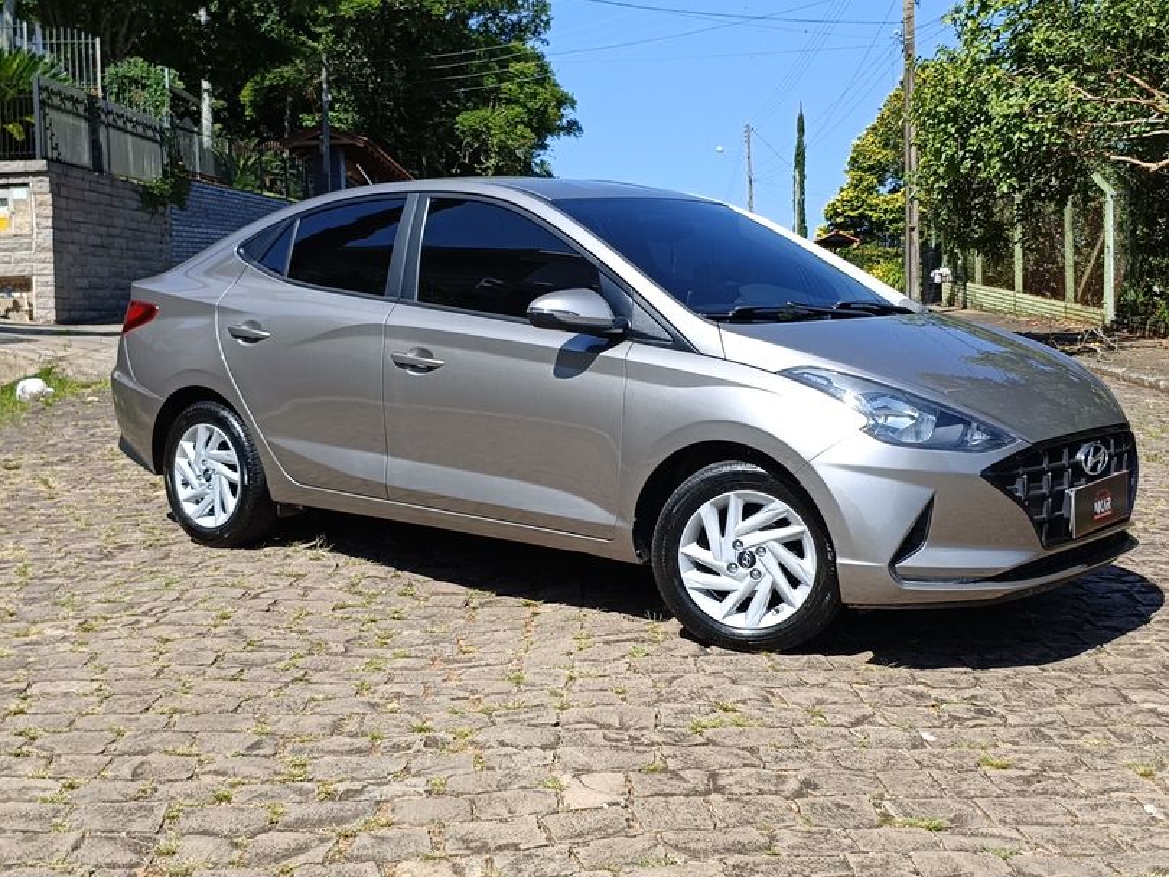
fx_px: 878
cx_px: 584
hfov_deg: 67.3
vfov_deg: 53.1
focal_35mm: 26
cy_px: 438
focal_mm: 4.94
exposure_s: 1/1145
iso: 60
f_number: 1.5
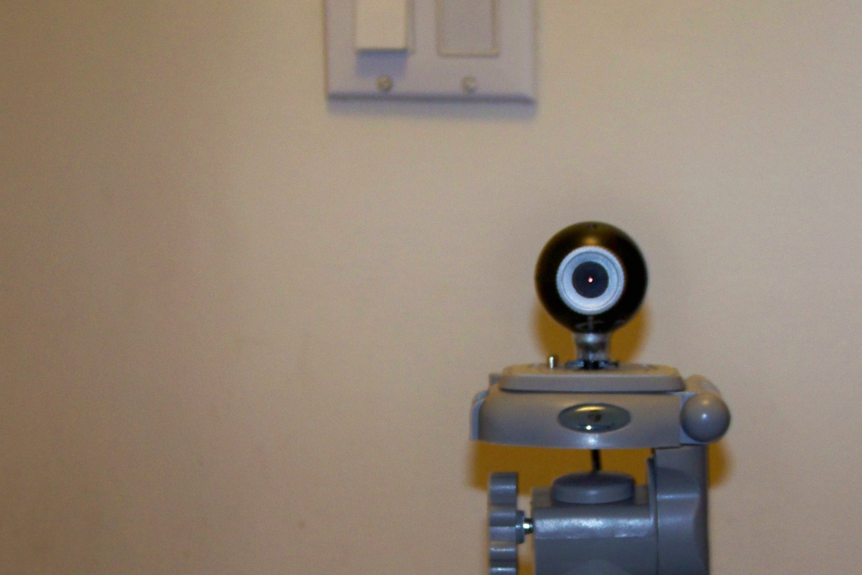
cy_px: 426
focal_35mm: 112
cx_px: 543
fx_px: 2681
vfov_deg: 12.2
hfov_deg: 18.2
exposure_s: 1/30
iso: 200
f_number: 3.2
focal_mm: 14.6
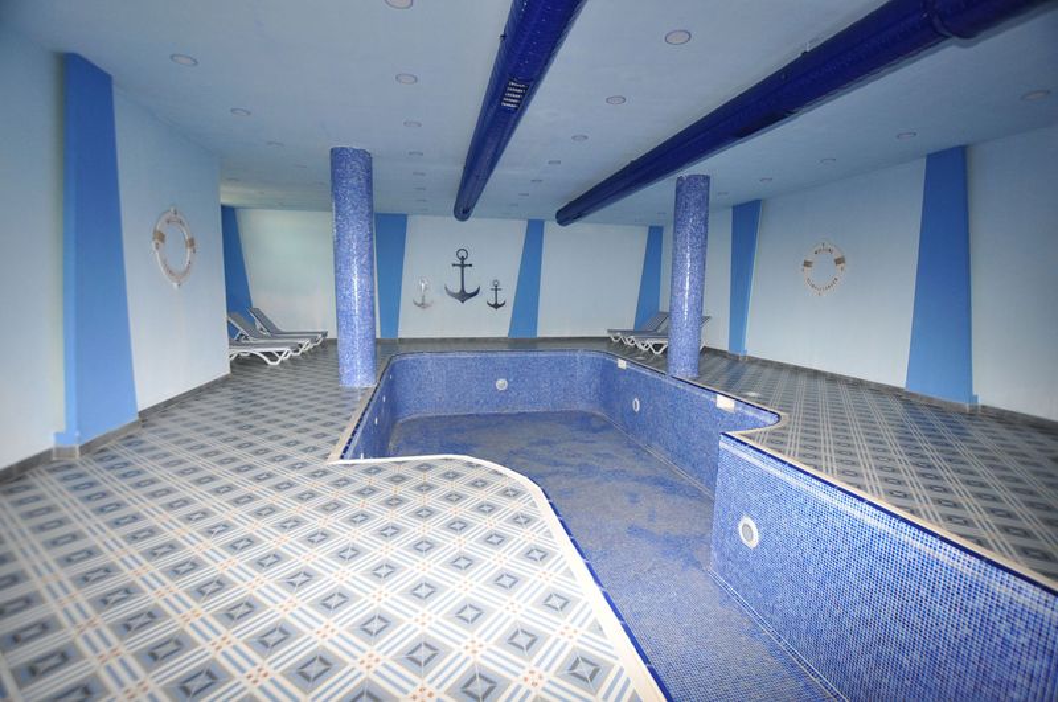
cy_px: 351
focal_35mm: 15
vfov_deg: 77.2
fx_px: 440
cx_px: 529
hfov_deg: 100.5
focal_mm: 10
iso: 250
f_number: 4.5
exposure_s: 1/60
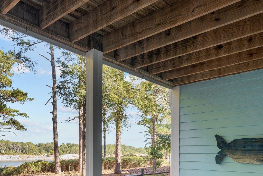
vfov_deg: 38.7
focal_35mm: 32
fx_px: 234
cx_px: 129
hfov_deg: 58.7
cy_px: 154
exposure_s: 1/50
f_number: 8
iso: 200
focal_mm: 16
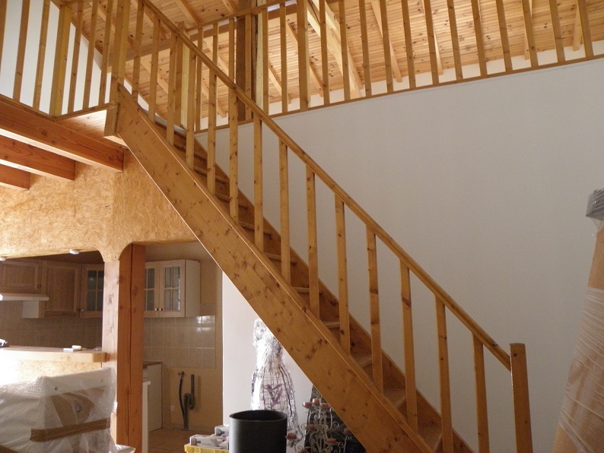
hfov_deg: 67.3
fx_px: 454
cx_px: 302
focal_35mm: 26
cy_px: 226
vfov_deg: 53.1
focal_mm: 4.6
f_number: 2.8
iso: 400
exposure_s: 1/3
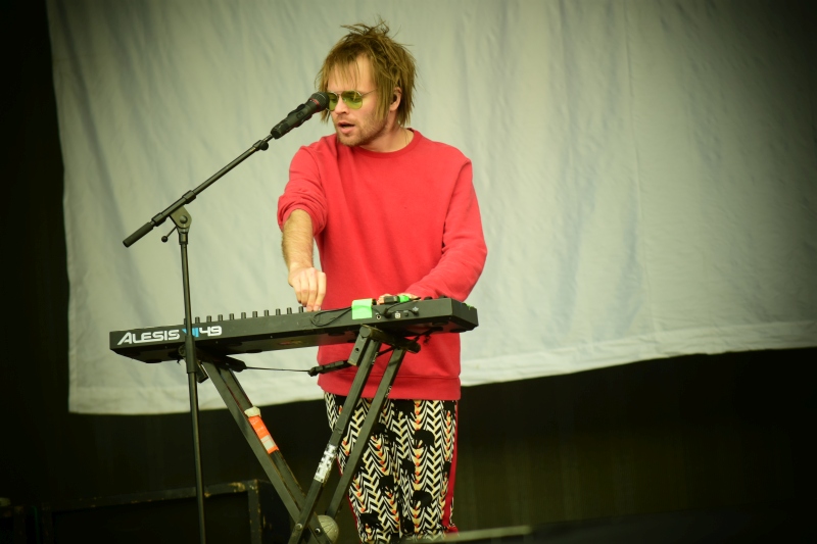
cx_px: 408
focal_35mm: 202
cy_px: 272
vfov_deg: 6.8
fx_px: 4594
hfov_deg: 10.2
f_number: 6.3
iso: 400
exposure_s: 1/160
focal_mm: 135
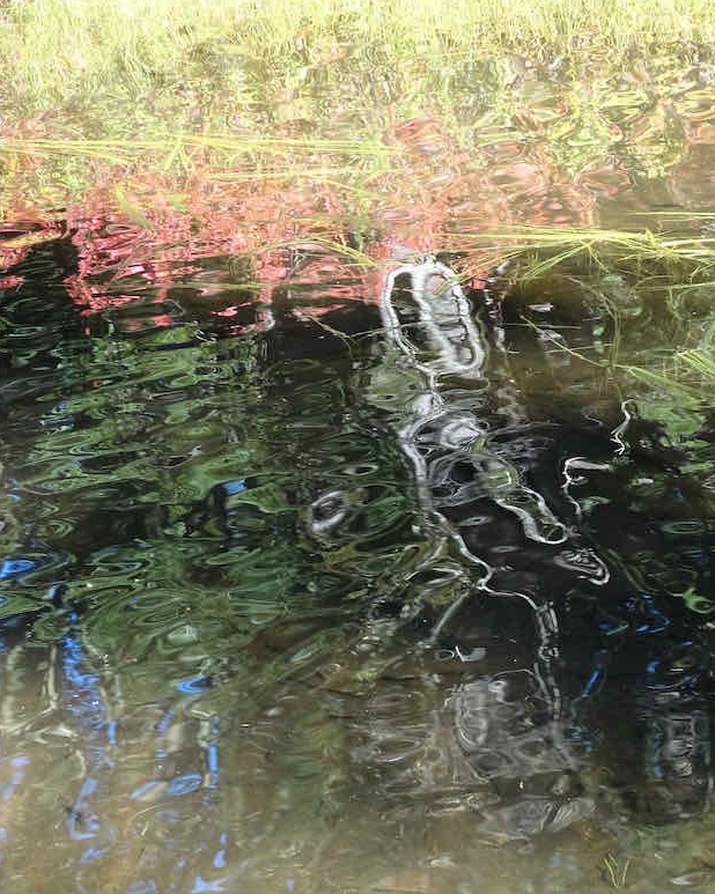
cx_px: 581
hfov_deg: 13.0
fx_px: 3123
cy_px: 497
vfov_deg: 16.3
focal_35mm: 118
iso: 160
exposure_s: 1/80
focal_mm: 12.42
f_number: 5
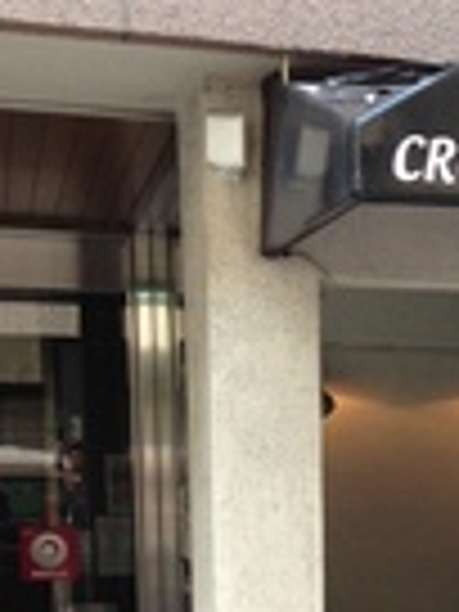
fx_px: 1715
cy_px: 648
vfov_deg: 19.5
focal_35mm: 97
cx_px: 594
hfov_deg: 14.6
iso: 80
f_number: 2.4
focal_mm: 4.12
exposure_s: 1/120
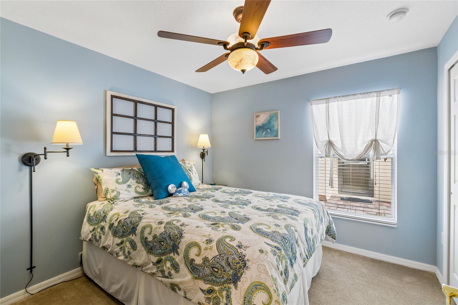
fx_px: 191
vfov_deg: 77.3
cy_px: 152
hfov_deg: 100.4
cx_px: 229
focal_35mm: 15
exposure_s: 1/25
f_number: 7.1
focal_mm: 10
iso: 100
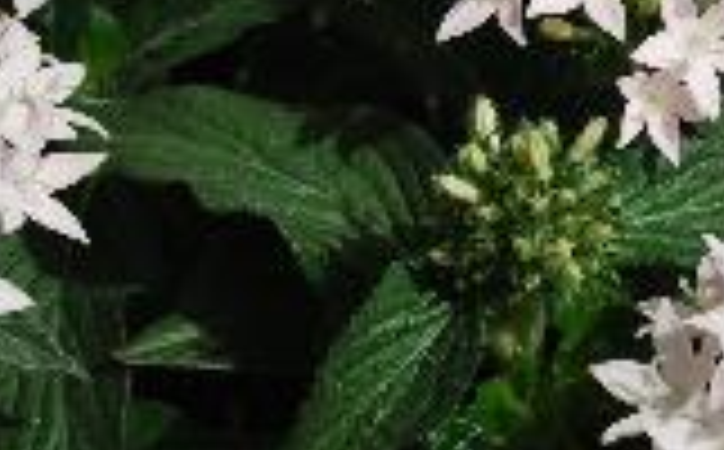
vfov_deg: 9.0
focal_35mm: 145
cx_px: 773
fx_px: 2856
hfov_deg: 14.2
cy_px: 194
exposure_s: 1/320
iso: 100
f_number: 8
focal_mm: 38
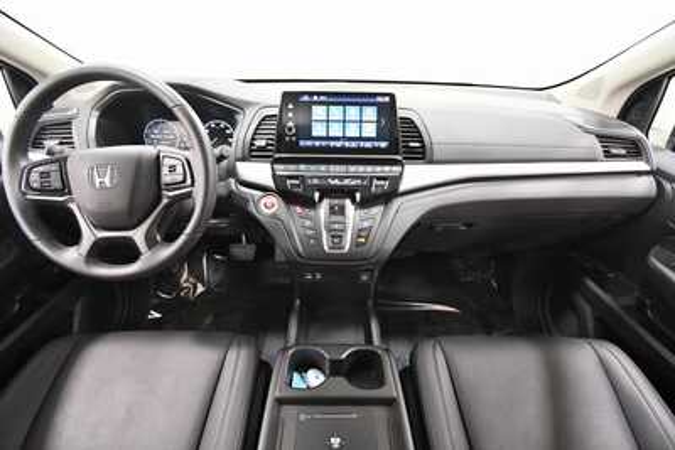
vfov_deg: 77.4
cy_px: 225
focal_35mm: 15
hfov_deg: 100.4
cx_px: 338
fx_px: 281
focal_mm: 10
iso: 3600
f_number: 4.5
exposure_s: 1/60
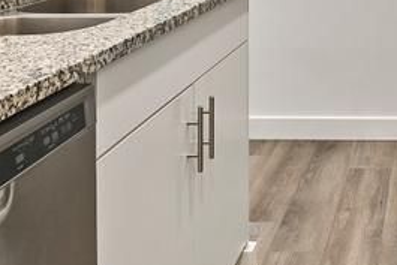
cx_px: 430
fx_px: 596
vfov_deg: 24.9
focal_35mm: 54
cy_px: 79
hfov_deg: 32.6
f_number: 8
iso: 250
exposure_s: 1/13
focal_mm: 14
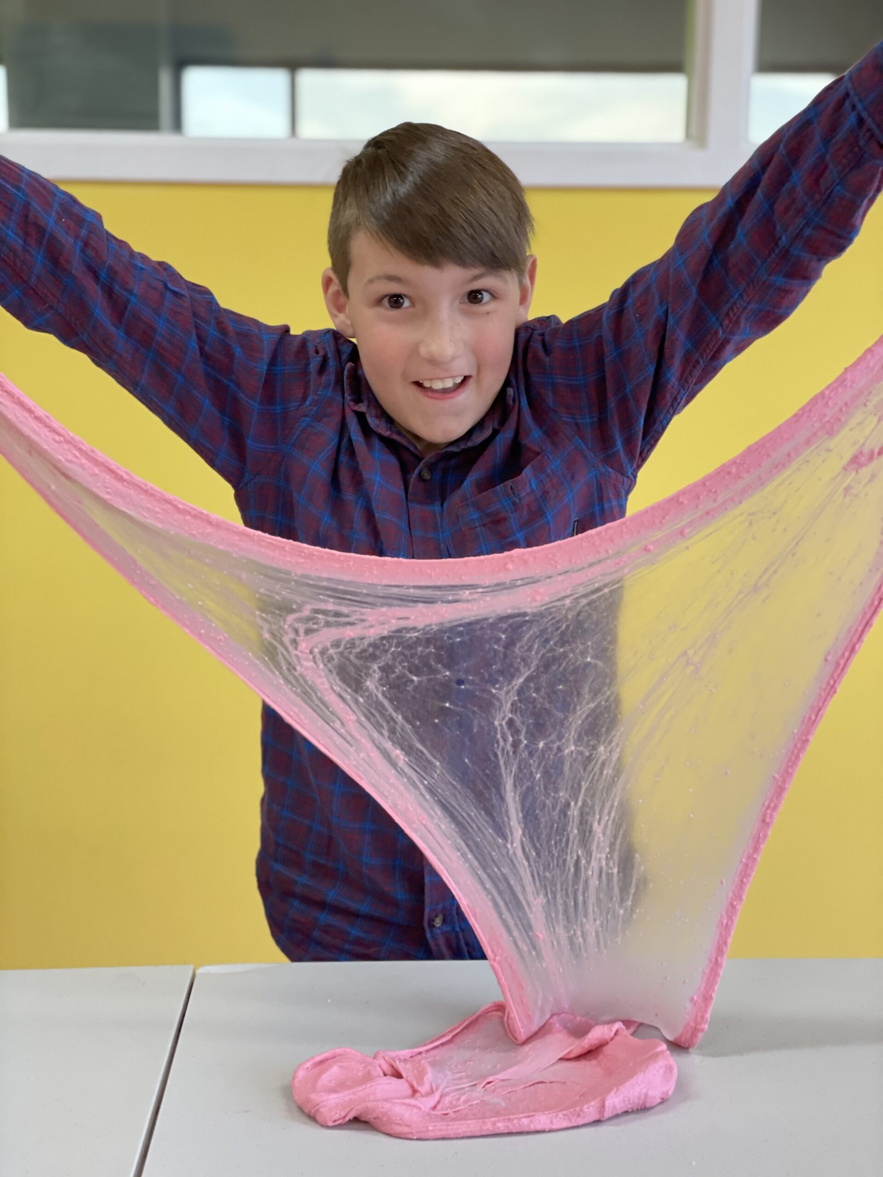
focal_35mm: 52
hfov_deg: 28.0
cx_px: 442
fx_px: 1769
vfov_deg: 36.8
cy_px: 588
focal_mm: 6
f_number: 2
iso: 125
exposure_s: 1/122
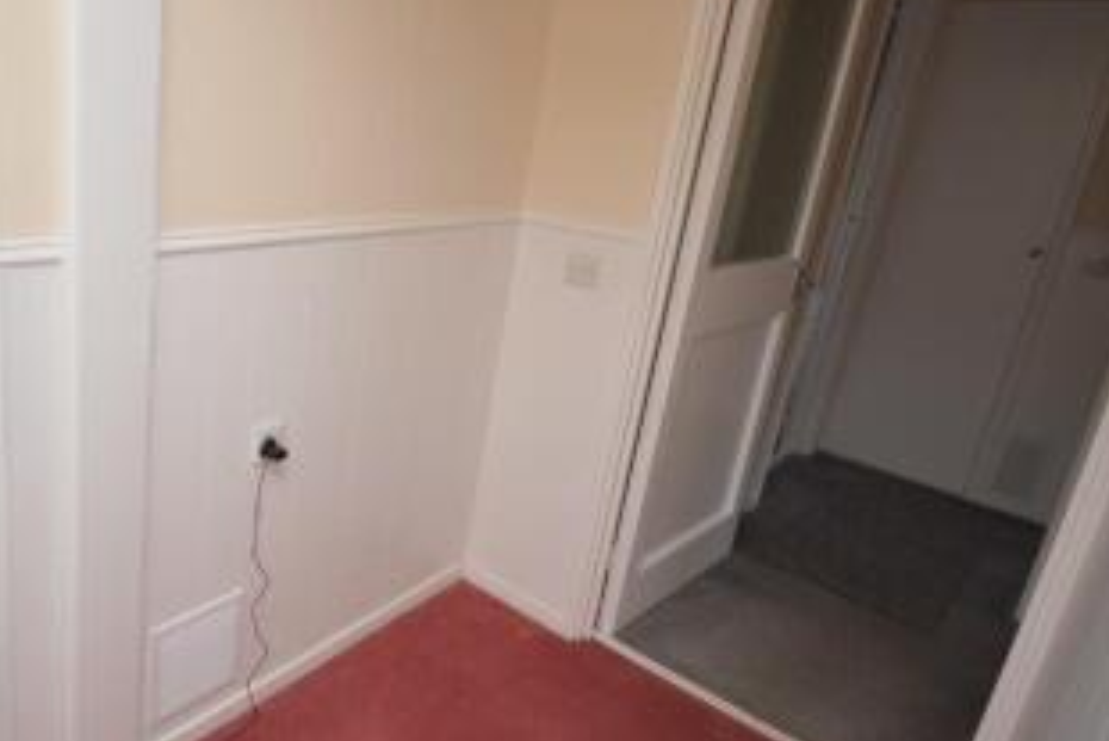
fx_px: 709
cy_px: 306
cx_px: 268
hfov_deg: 70.6
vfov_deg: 54.9
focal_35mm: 23
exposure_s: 1/60
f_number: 4
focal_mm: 10
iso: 100
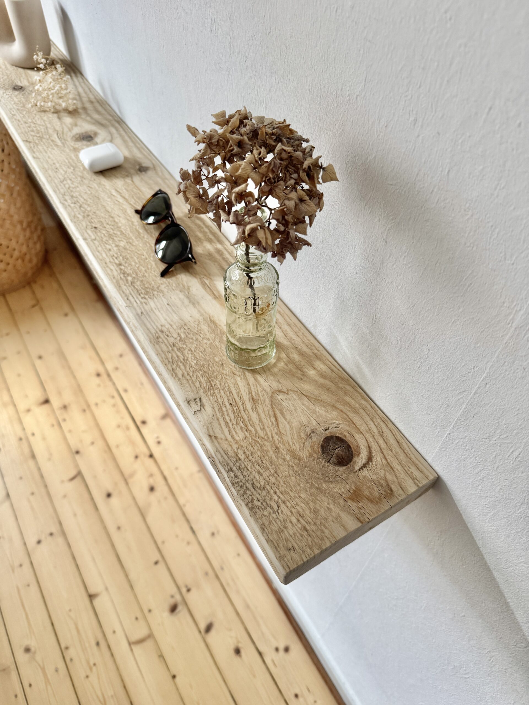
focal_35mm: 24
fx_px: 489
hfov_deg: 56.8
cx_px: 264
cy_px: 352
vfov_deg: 71.6
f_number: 1.78
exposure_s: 1/98
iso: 200
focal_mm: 6.76
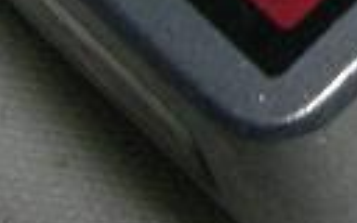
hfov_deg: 7.6
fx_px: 2578
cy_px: -524
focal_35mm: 265
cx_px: 679
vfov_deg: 4.7
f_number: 3.5
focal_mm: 6.3
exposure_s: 1/13.2
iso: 200
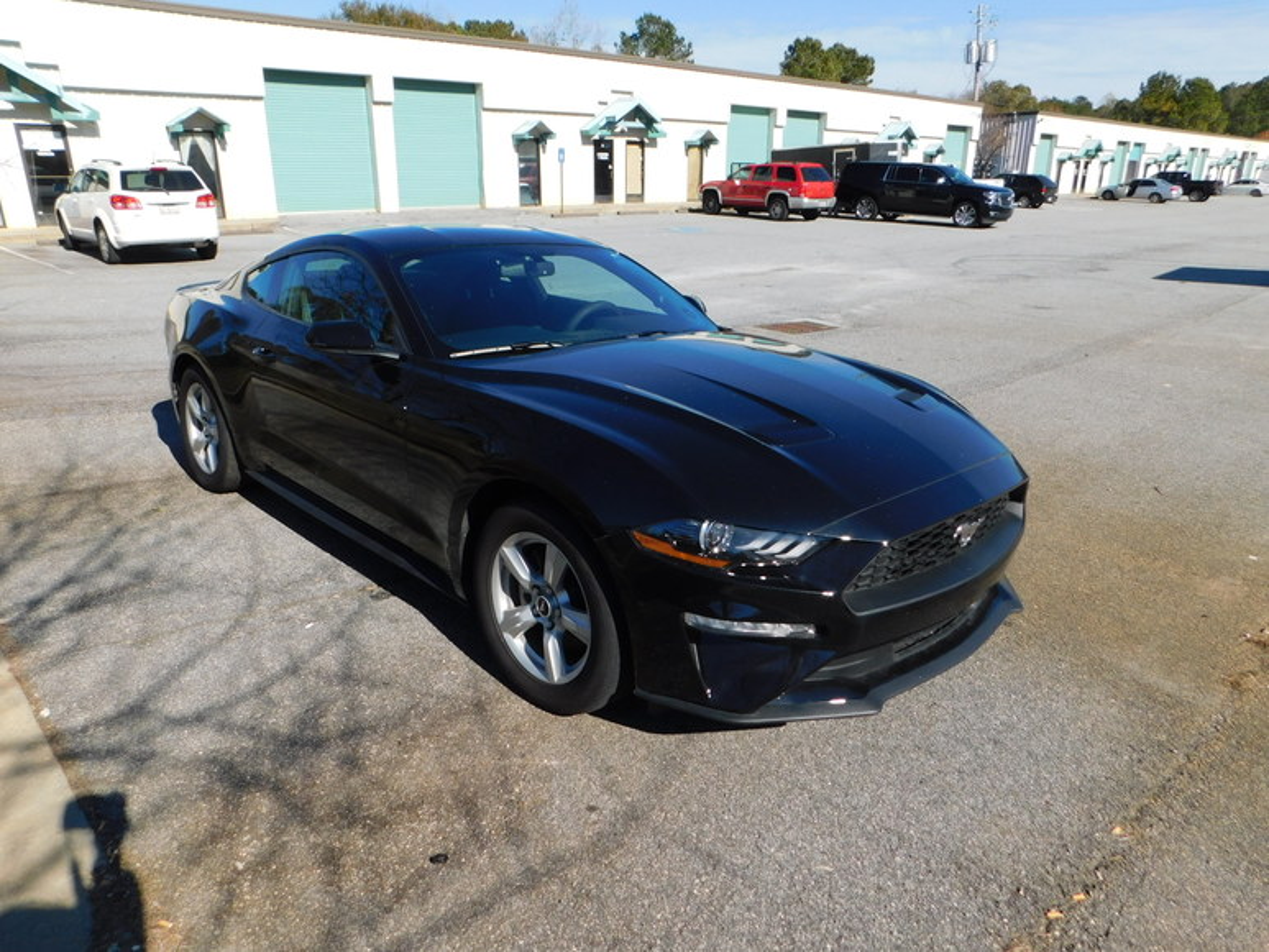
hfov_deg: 71.6
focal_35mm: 24
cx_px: 634
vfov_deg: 56.8
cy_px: 476
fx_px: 880
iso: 125
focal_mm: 4.1
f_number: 3
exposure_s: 1/1250
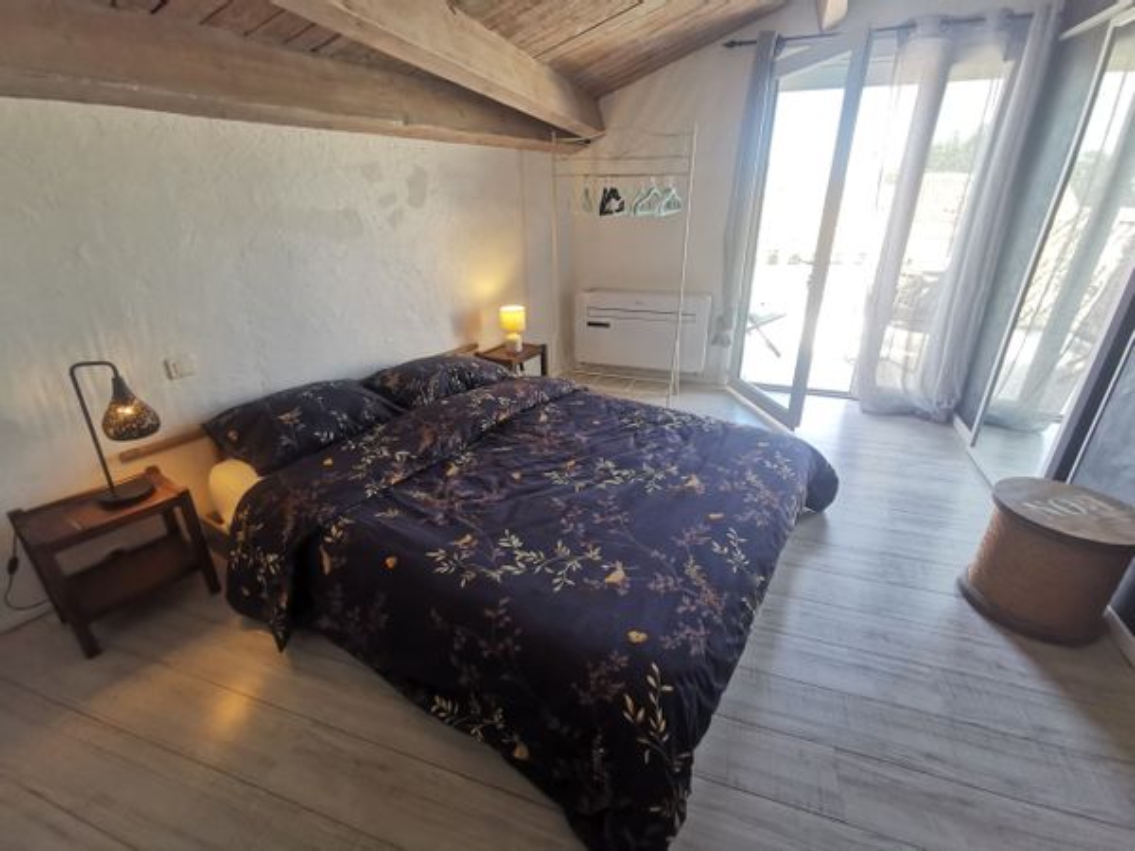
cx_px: 568
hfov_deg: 94.5
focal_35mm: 16
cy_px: 426
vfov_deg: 78.1
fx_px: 525
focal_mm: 2.35
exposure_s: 1/50
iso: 125
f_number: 2.2
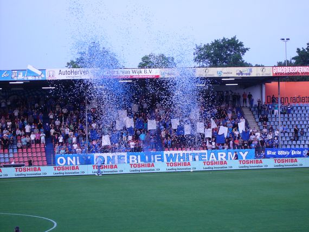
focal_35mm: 105
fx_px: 937
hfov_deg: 18.7
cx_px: 154
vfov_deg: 14.1
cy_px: 116
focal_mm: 17.4
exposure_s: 1/80
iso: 100
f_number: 4.9
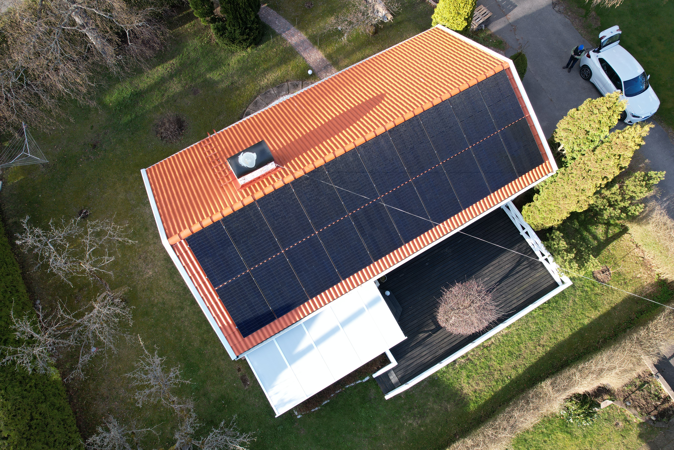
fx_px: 412
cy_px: 225
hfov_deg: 78.6
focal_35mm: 22
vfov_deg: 57.2
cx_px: 337
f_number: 2.8
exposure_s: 1/350
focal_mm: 8.38
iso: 100
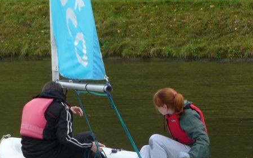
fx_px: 1979
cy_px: 127
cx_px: 104
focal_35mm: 287
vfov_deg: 4.6
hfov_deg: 7.3
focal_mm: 24.1
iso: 100
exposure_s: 1/125
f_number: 4.8
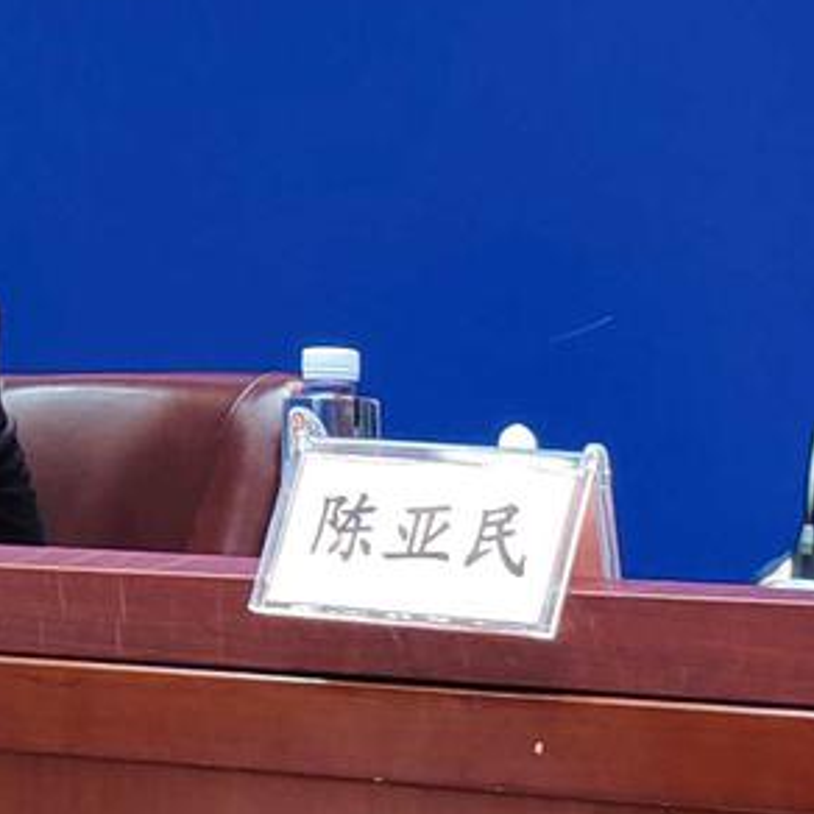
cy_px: -114
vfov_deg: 13.1
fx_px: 3459
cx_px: -365
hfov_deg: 12.8
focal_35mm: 130
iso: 320
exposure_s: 1/50
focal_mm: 4.22
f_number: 1.8
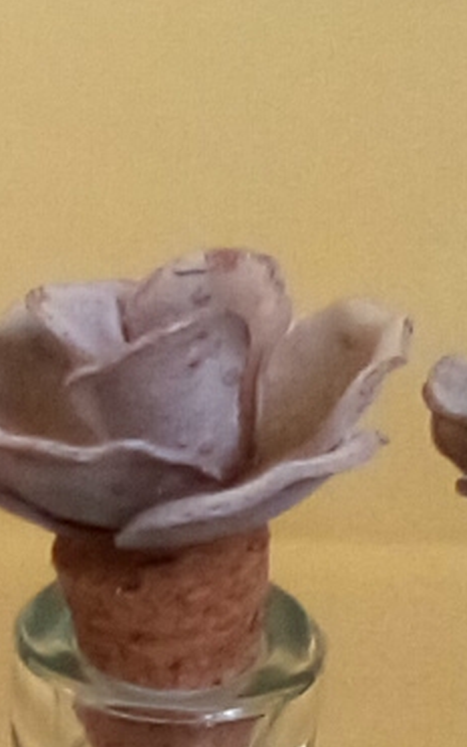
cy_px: 634
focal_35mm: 128
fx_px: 2606
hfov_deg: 10.2
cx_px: 4
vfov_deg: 16.2
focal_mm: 2.27
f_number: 2.2
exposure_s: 1/196
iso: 72
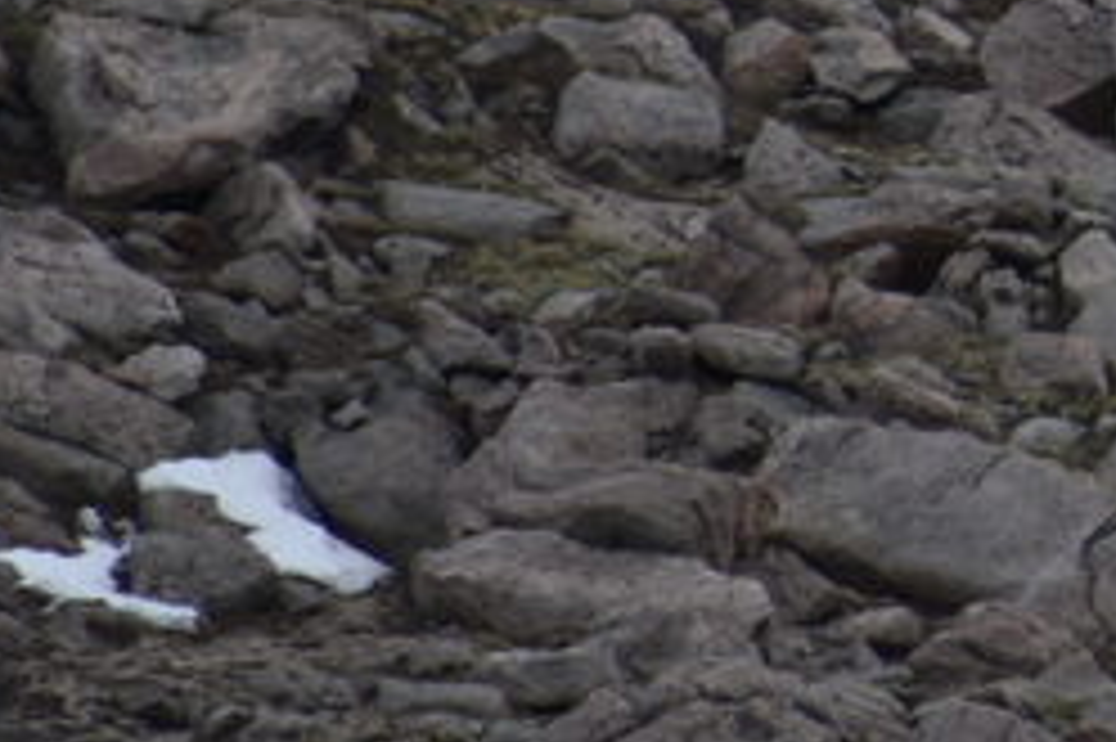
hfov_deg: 1.3
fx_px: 48047
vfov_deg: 0.9
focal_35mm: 1551
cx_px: 2678
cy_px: -562
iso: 180
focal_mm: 300
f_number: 5.6
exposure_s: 1/640
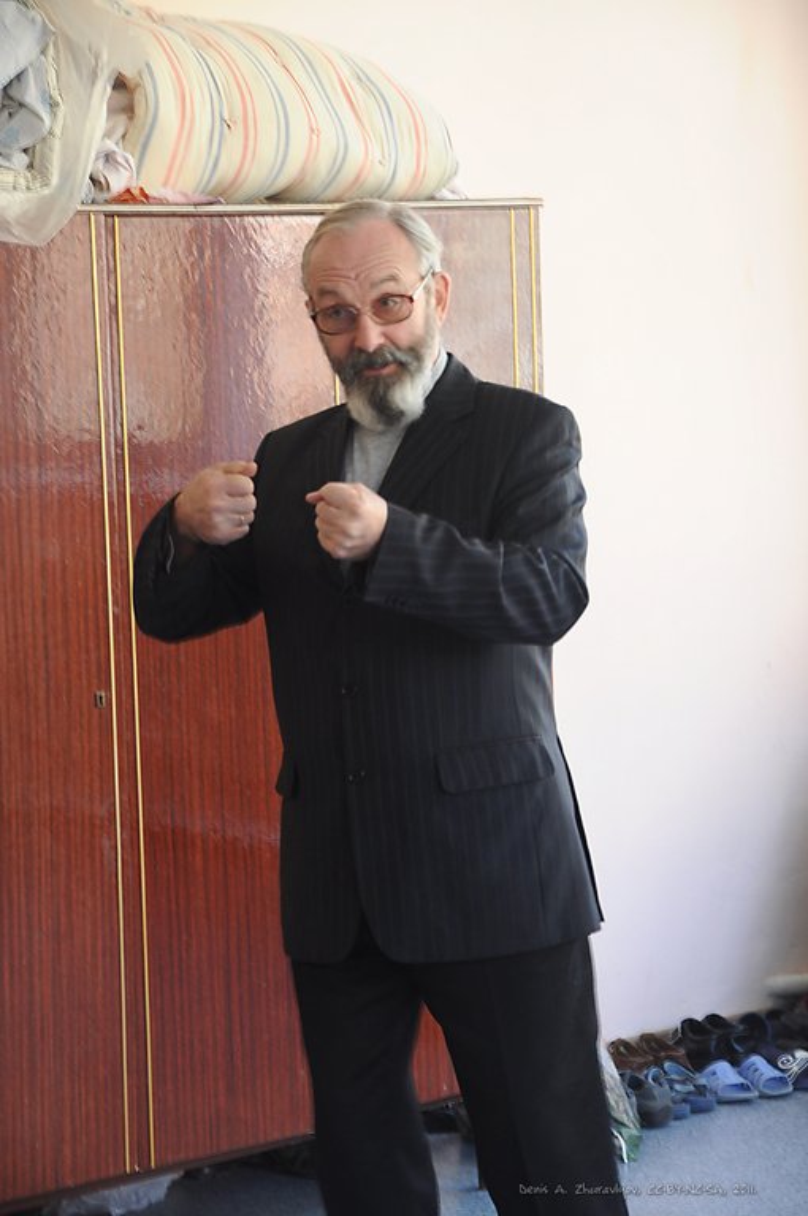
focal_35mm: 105
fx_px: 3544
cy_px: 608
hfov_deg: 13.0
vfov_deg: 19.5
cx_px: 404
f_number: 5.6
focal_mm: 70
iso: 500
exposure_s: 1/30
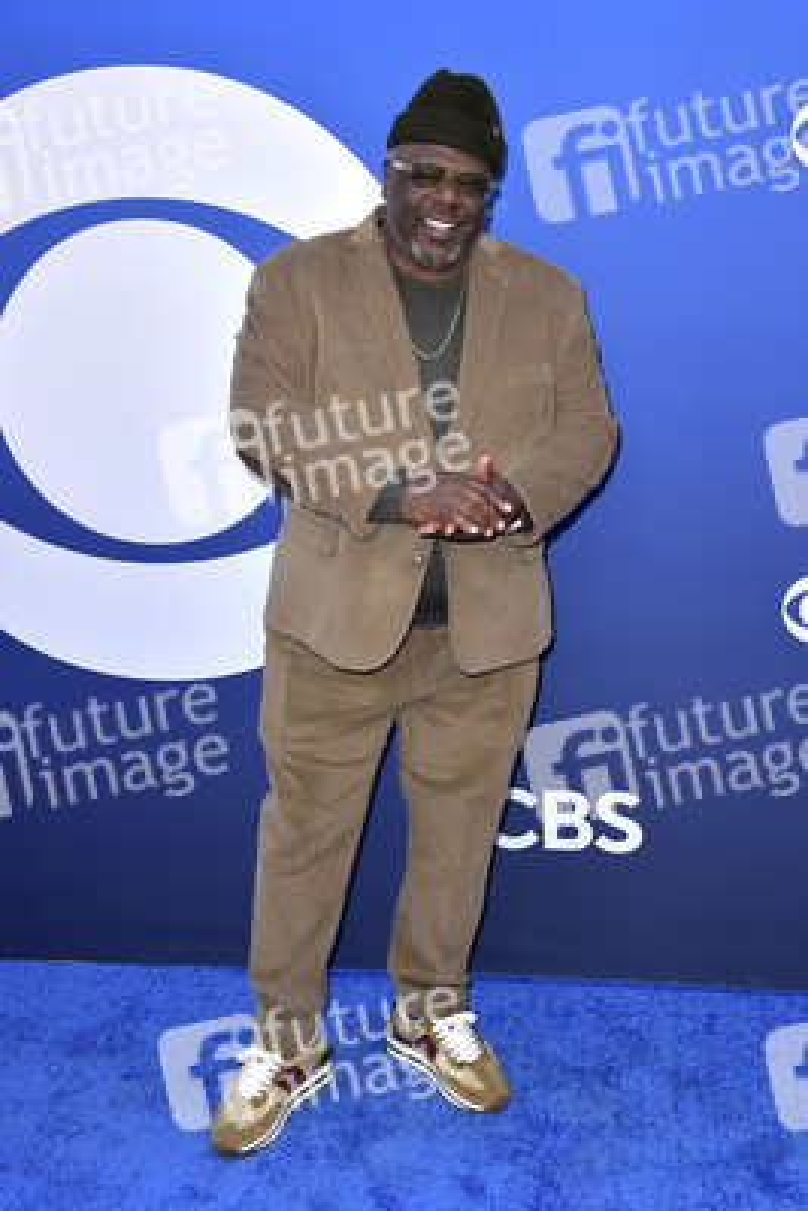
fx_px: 1345
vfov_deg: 48.4
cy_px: 606
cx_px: 404
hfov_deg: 33.4
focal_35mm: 40
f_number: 6.3
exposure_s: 1/250
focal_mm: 40
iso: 320
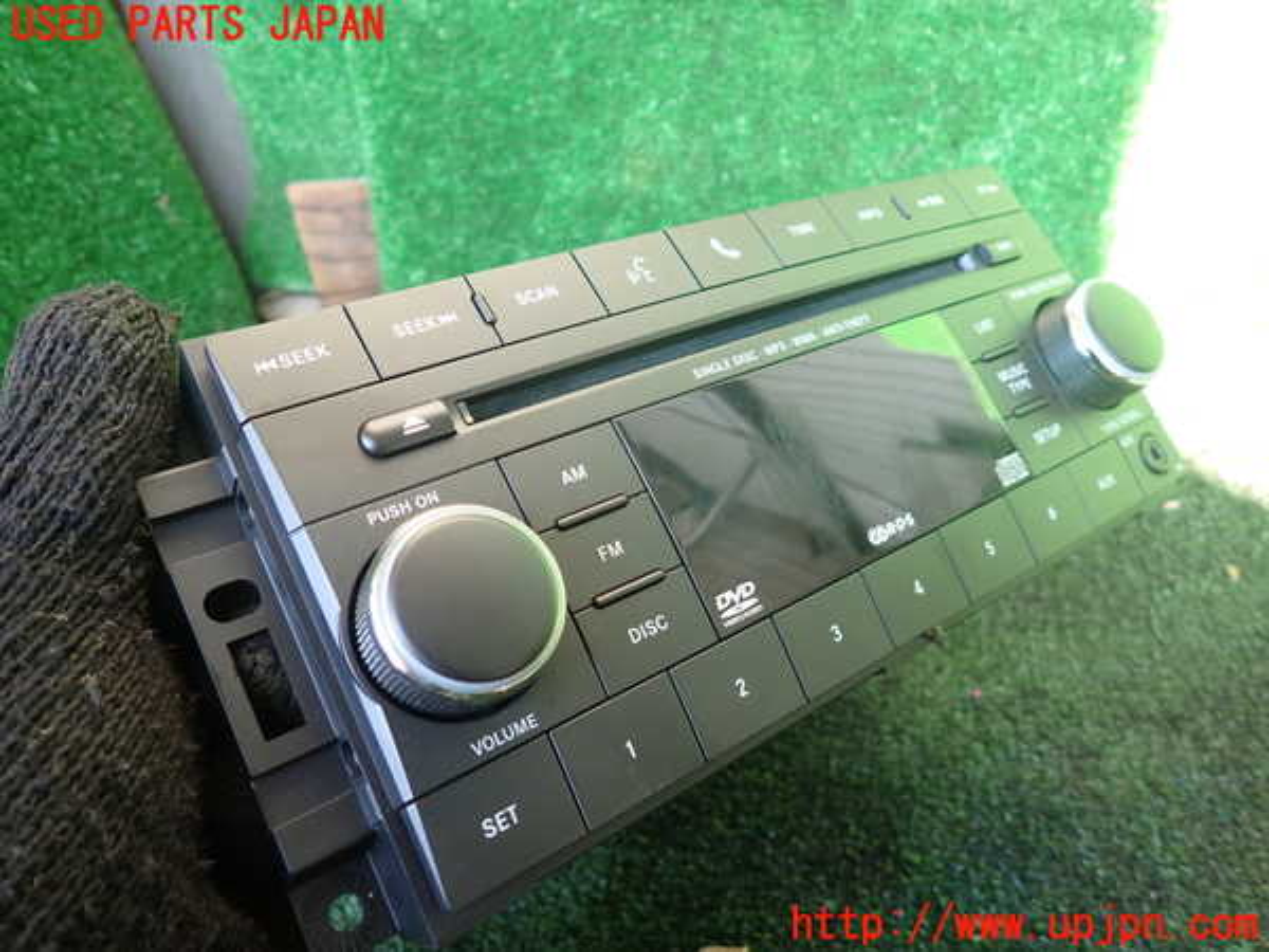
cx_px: 634
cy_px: 476
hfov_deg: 69.4
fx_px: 916
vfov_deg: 54.9
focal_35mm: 25
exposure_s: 1/50
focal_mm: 4.5
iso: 200
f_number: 2
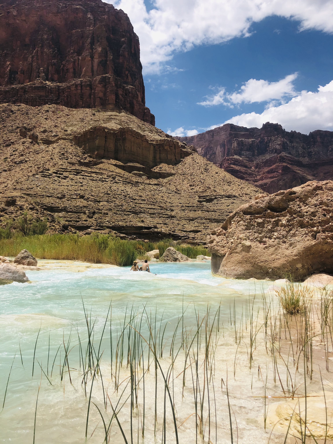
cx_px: 166
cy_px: 222
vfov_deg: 63.4
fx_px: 359
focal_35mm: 28
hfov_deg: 49.7
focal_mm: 3.99
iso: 25
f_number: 1.8
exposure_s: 1/3745
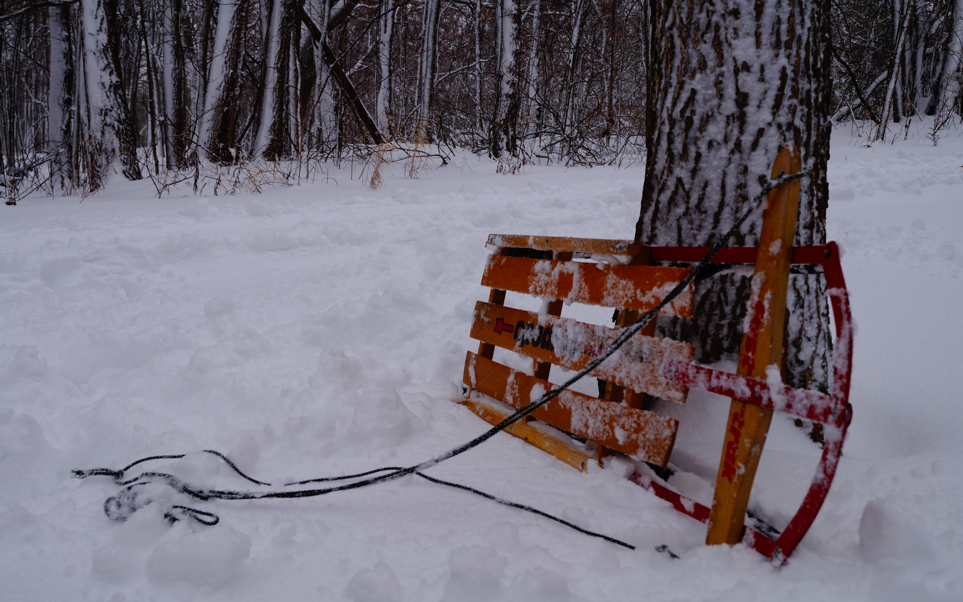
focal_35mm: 40
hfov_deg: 49.3
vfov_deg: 32.0
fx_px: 1050
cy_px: 298
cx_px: 479
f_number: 8
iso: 100
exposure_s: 1/200
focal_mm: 26
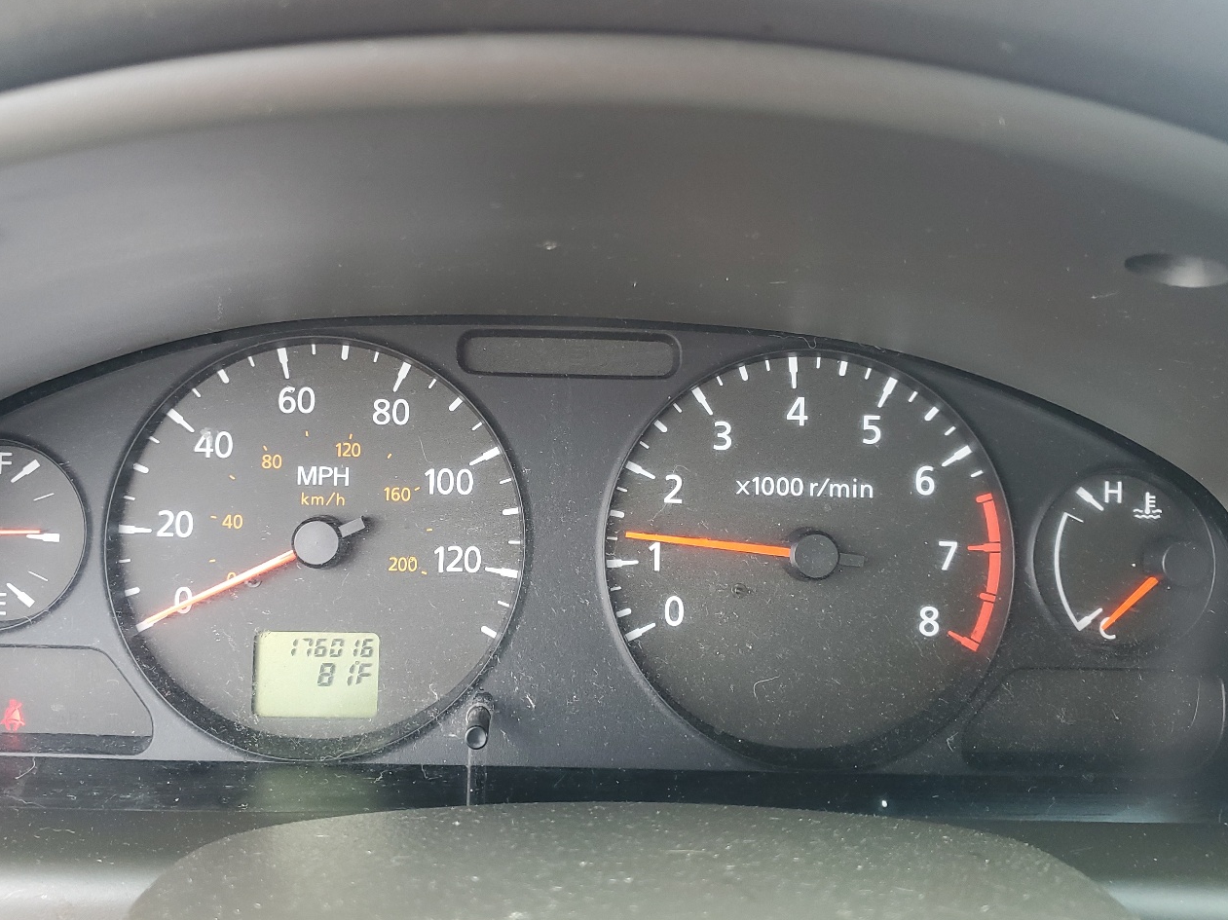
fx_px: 1170
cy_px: 516
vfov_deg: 42.8
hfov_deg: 55.2
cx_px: 540
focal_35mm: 33
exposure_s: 1/60.2
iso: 62
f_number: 1.5
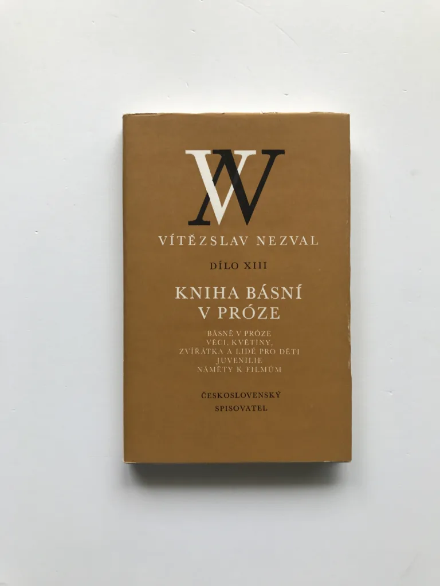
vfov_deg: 63.4
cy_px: 293
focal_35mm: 28
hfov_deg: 49.7
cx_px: 220
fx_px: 475
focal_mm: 3.99
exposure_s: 1/100
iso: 25
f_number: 1.8
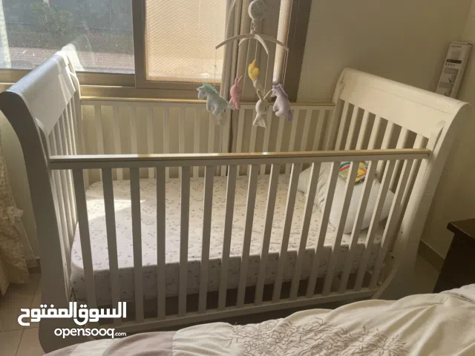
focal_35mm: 26
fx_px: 357
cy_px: 178
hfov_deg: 67.3
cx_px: 238
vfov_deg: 53.1
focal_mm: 4.2
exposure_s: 1/121
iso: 80
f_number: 1.6
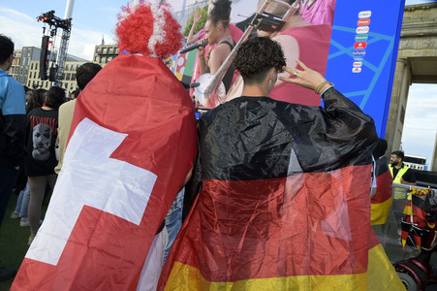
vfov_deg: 53.1
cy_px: 146
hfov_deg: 73.8
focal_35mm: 24
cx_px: 218
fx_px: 291
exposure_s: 1/125
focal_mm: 24
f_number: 14
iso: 640
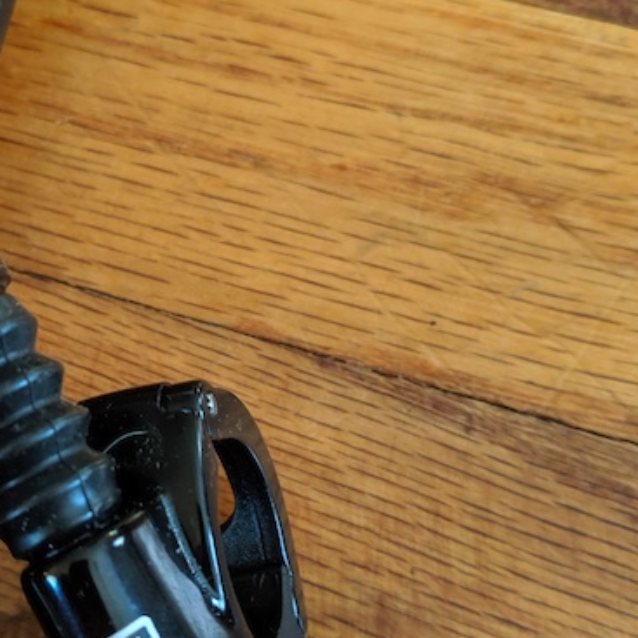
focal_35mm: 52
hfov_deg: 32.5
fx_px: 1084
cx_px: 217
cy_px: 301
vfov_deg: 32.8
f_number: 1.8
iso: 419
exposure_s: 1/24
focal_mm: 4.44
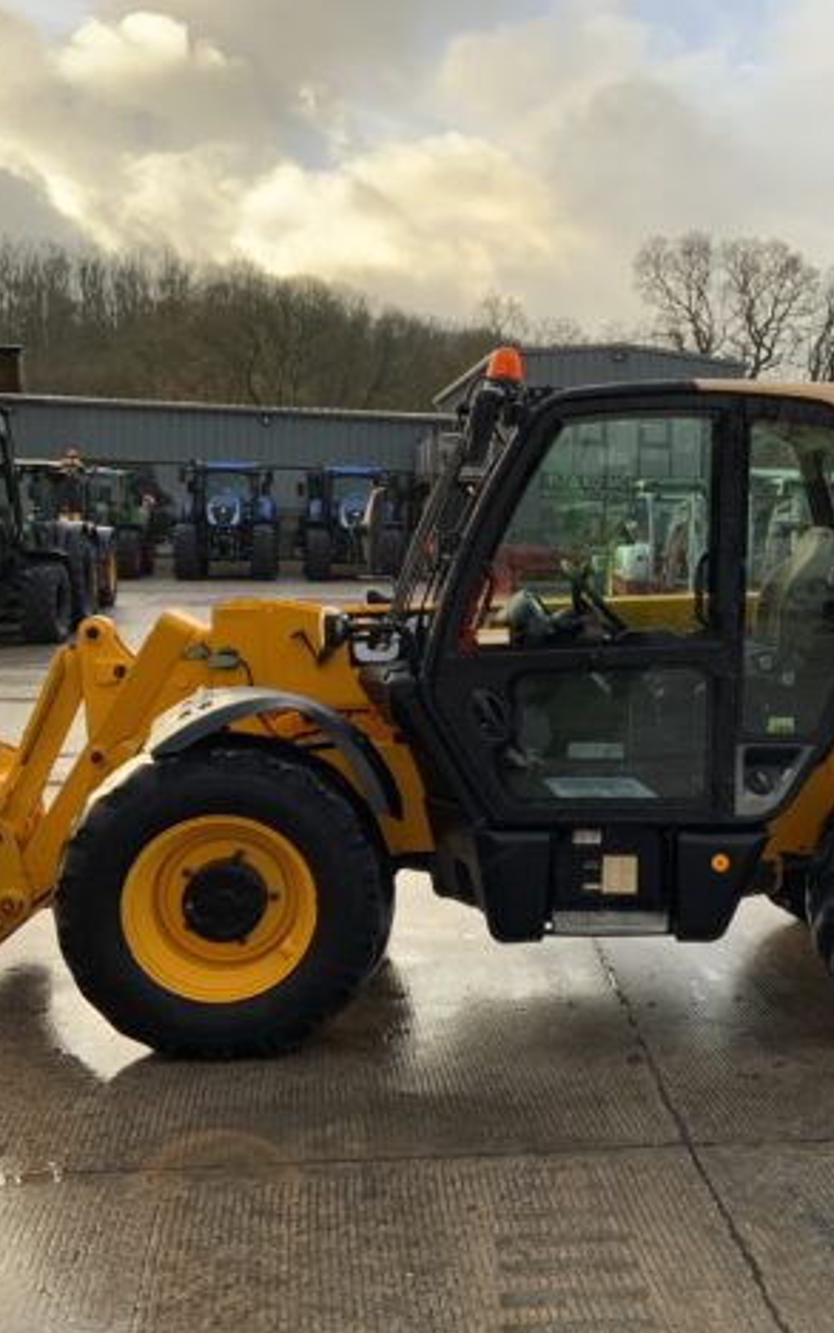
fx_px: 1526
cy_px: 658
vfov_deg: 47.2
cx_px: 618
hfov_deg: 30.1
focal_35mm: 42
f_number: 1.8
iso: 16
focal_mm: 3
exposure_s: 1/394
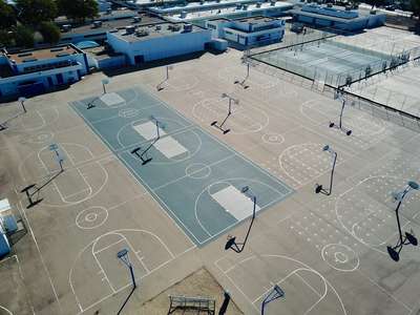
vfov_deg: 53.1
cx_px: 210
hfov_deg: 67.3
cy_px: 158
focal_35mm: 26
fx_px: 315
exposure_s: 1/1698
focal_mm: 4.73
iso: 100
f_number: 2.2
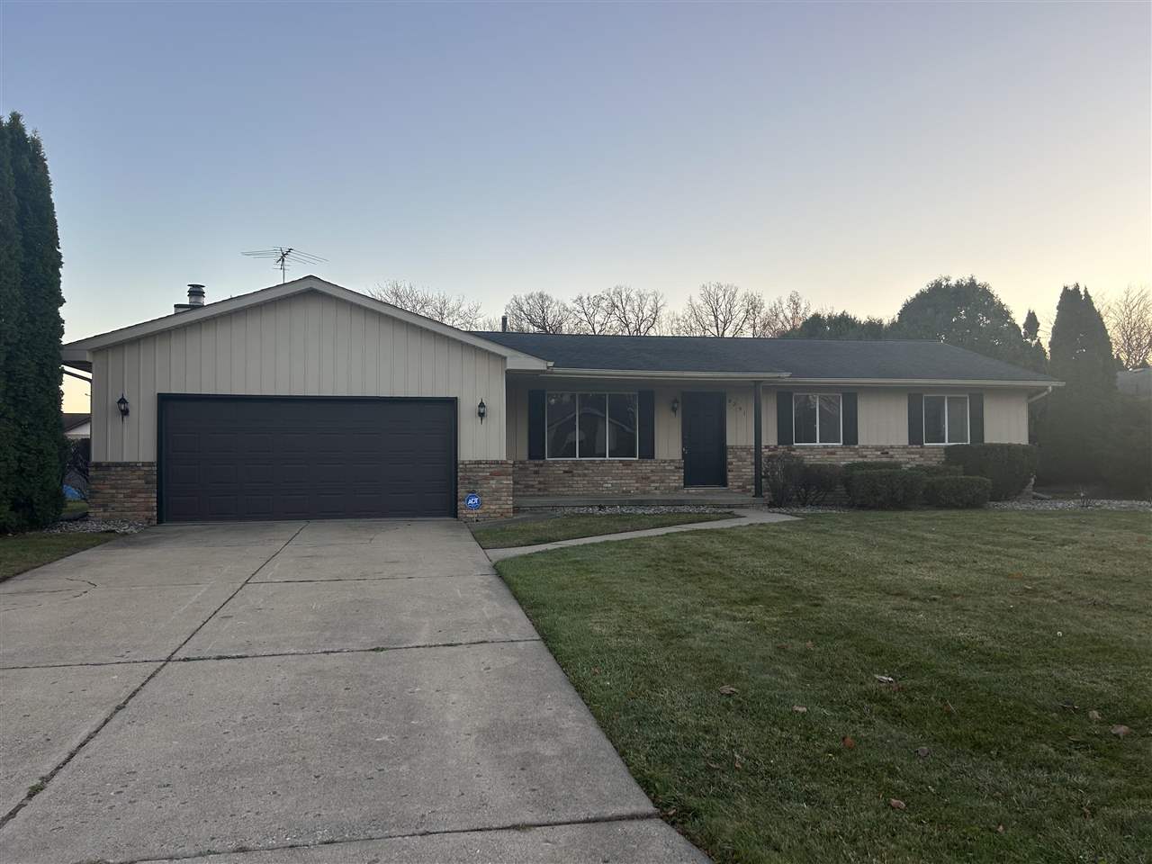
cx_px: 576
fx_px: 865
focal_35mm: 26
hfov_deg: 67.3
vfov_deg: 53.1
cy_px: 432
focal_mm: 5.7
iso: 50
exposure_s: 1/601
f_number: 1.5
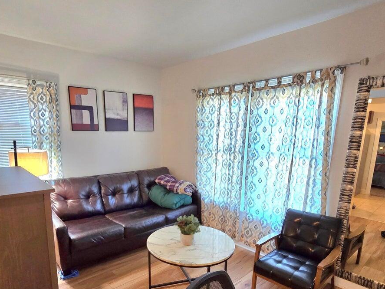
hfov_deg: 81.3
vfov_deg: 65.1
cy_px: 180
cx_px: 169
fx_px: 223
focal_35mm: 20
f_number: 2.2
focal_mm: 2.2
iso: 200
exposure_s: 1/60.2
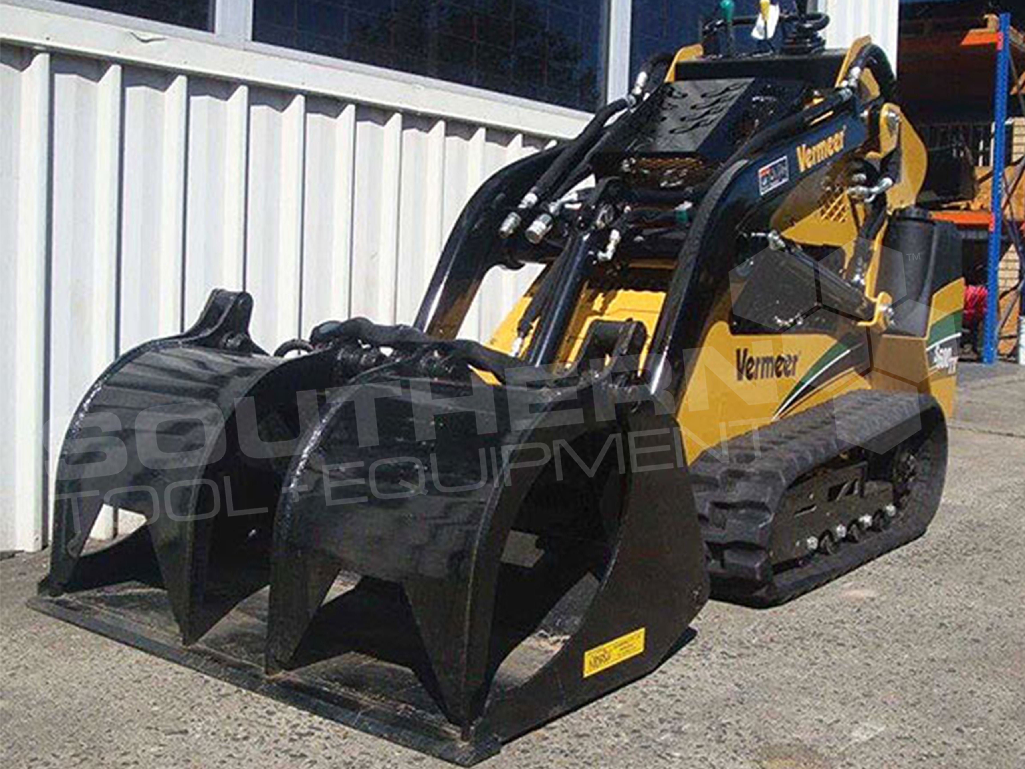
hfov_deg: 69.4
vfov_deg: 54.9
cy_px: 384
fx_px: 740
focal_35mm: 25
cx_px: 512
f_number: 3.4
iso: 125
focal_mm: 4.5
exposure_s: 1/500
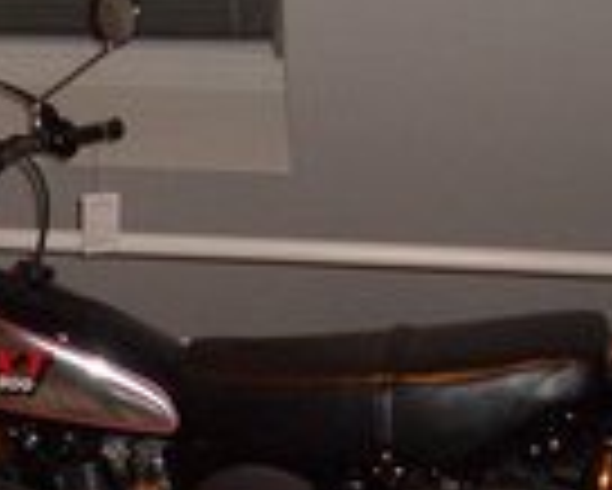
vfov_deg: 14.3
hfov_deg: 18.3
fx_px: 1867
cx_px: 72
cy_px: 652
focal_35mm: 103
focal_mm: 4.8
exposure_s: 1/40
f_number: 4
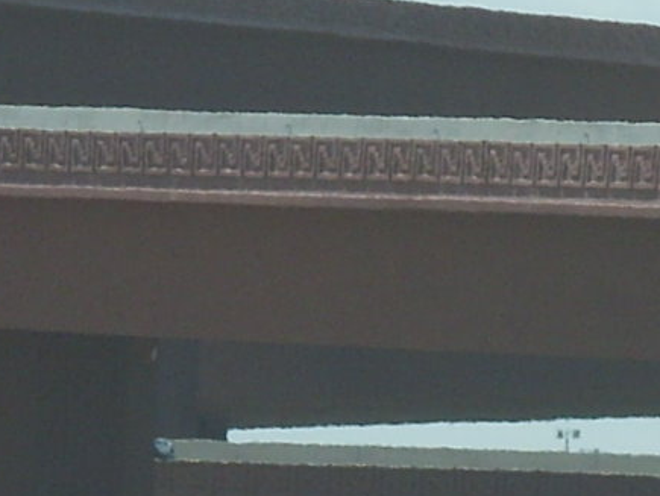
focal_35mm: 1131
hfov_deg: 1.8
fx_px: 21582
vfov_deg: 1.3
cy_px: 582
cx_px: 1048
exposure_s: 1/402
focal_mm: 31.5
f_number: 4.6
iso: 50
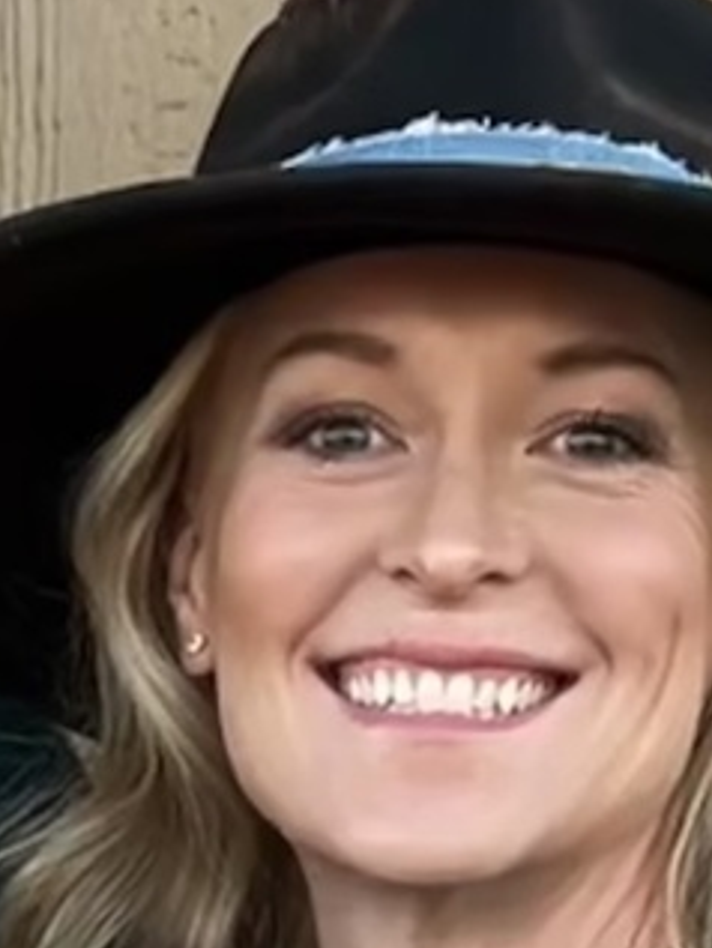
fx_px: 1151
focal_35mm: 42
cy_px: 652
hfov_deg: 33.9
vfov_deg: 44.0
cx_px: 497
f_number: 1.5
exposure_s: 1/121
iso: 64
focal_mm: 5.7
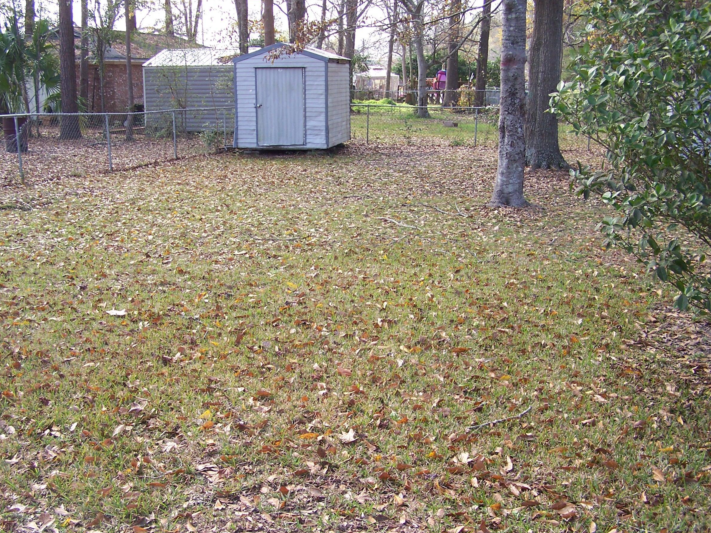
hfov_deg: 45.8
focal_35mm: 41
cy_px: 272
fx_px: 842
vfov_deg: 35.1
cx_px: 361
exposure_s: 1/125
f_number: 2.8
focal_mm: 6.3
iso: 80
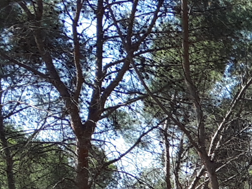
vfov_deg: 8.4
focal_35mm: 155
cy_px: 514
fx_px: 1128
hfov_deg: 10.0
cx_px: 722
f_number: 1.9
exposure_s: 1/389
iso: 40
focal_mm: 3.6
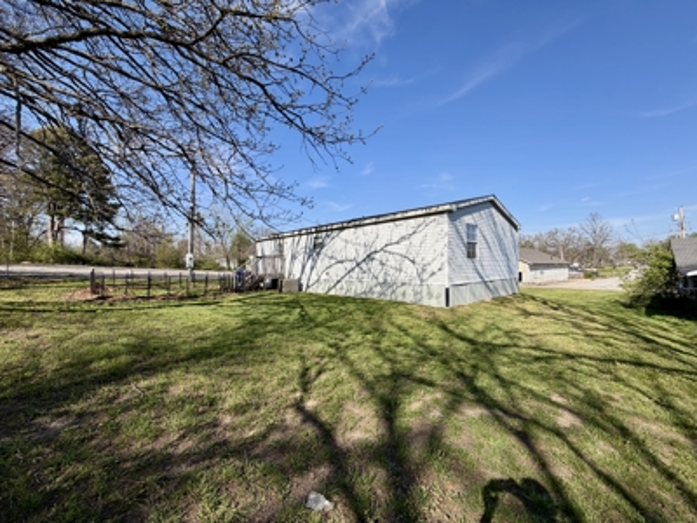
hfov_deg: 102.1
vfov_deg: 85.7
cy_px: 262
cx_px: 348
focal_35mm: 14
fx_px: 282
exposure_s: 1/770
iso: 25
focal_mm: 2.22
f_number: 2.2
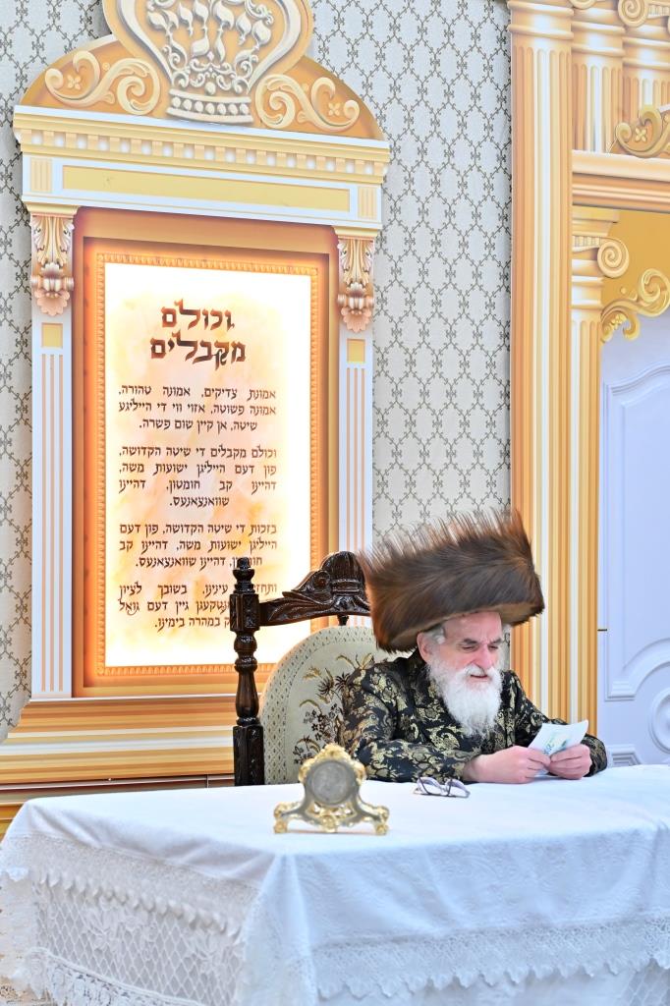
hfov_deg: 14.7
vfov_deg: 21.9
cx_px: 335
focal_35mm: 93
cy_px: 503
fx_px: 2598
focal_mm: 62
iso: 640
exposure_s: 1/250
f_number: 4
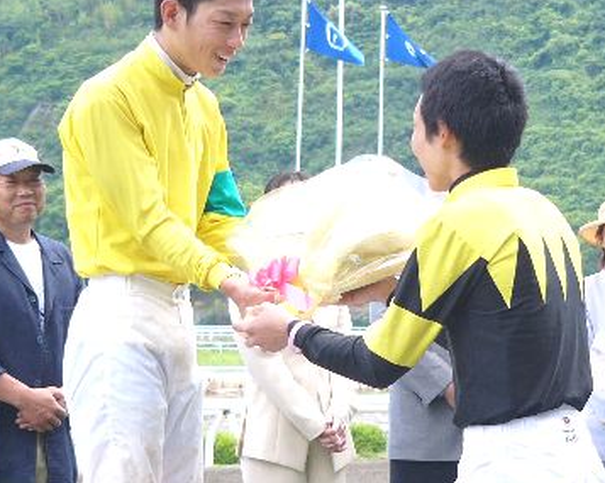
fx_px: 3542
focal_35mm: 198
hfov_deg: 9.8
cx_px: 415
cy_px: 256
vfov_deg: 7.8
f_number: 4
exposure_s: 1/125
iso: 50
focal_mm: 18.8
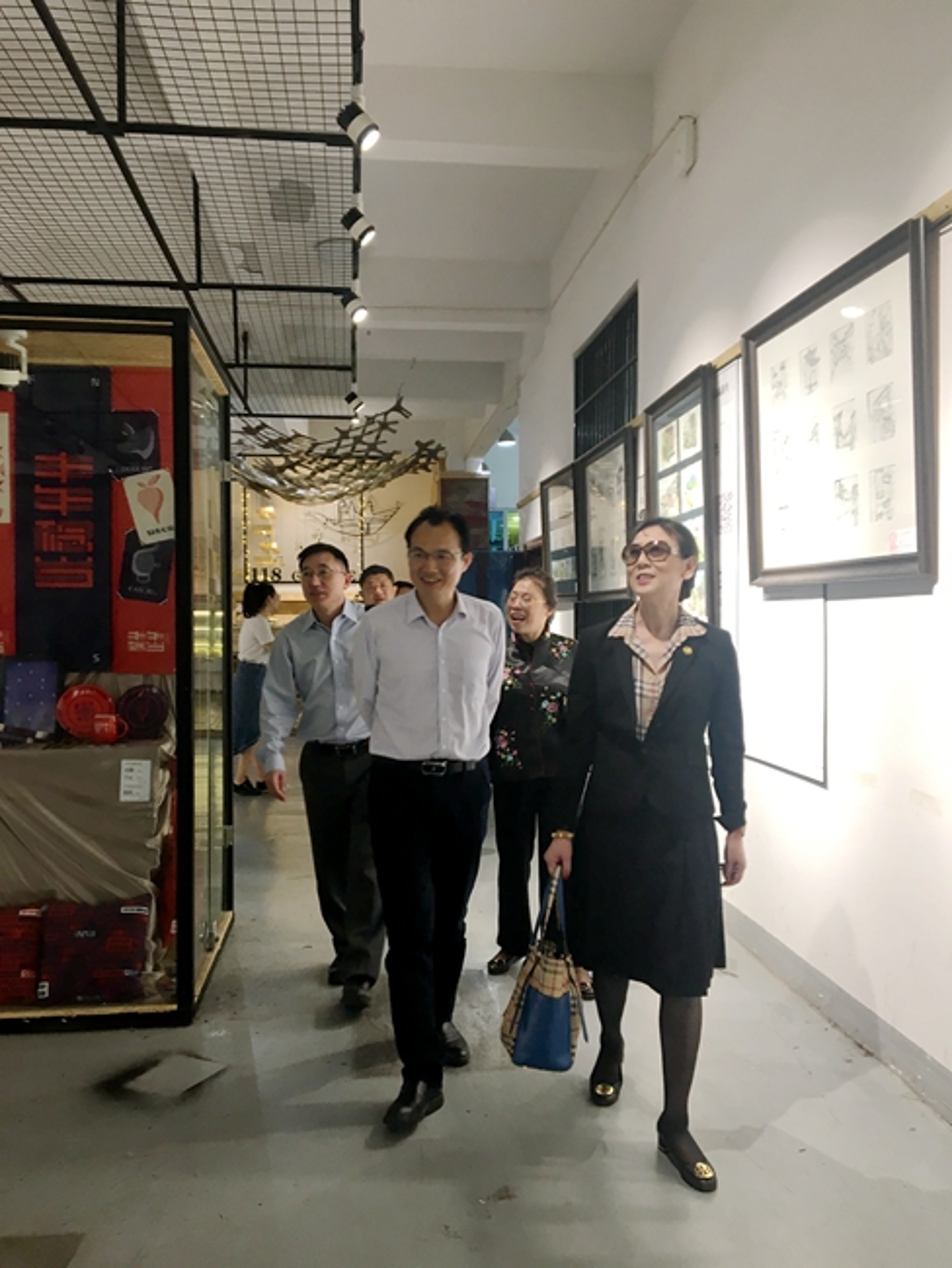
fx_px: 1063
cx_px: 476
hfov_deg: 48.3
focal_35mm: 29
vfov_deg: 61.6
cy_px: 634
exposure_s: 1/33
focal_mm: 4.15
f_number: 2.2
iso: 80
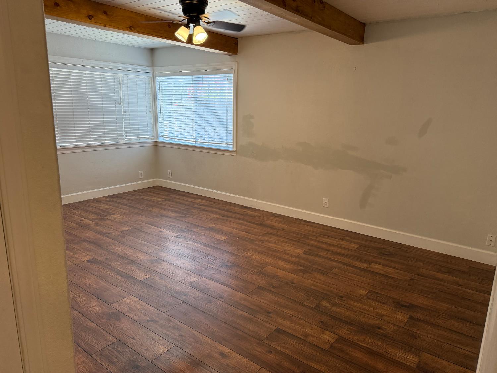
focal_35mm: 24
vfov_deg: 56.8
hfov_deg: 71.6
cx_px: 248
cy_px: 186
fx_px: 345
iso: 200
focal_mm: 6.76
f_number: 1.78
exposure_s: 1/120
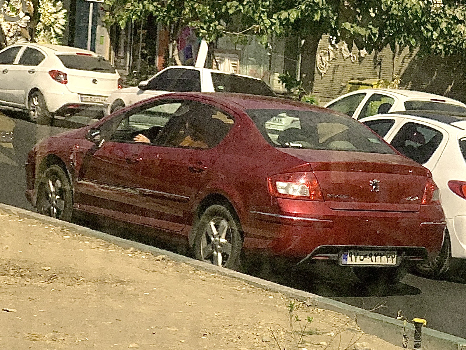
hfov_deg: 36.8
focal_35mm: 52
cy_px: 175
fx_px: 700
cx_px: 233
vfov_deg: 28.0
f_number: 2.4
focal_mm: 6
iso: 16
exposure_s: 1/639
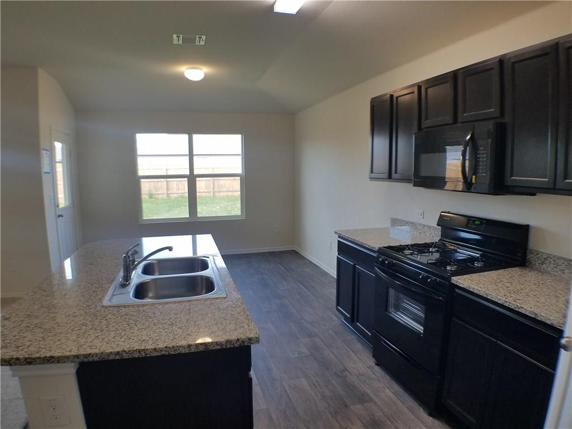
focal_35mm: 26
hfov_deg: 67.3
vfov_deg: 53.1
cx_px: 286
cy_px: 214
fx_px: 430
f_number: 1.7
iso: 64
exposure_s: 1/100
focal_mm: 4.2
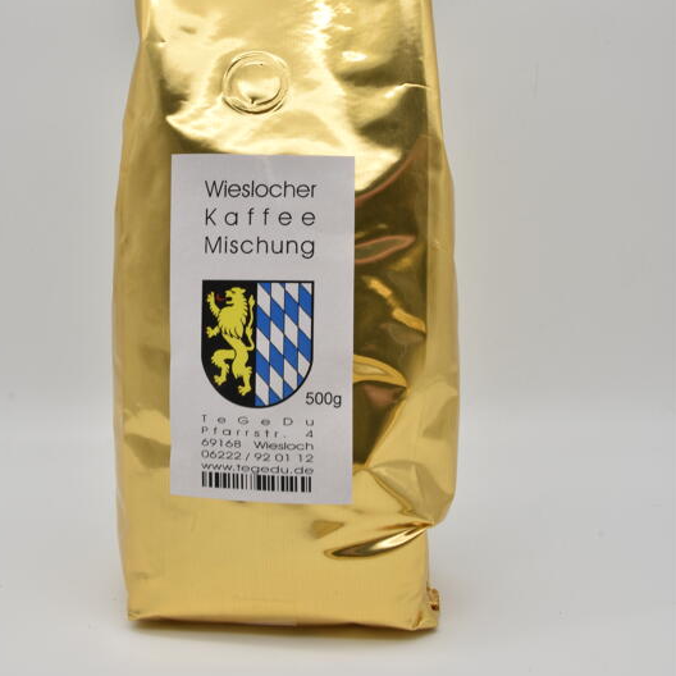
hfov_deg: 39.2
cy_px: 207
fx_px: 950
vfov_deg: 38.6
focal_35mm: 43
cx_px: 332
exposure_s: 1/10
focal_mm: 22
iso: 100
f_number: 18
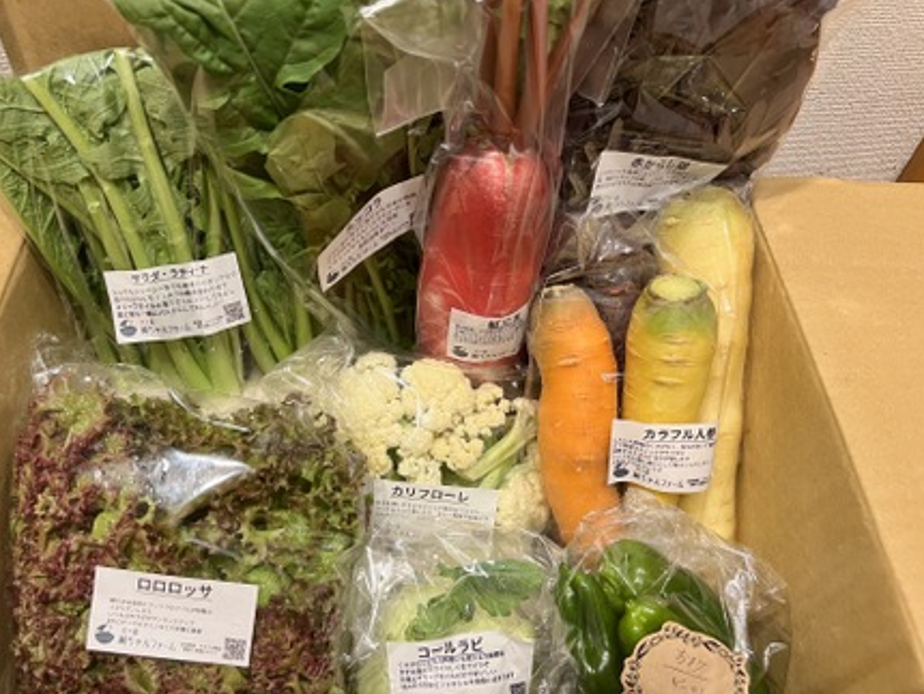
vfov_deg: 48.3
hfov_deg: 61.5
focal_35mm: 29
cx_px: 415
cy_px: 359
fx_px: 775
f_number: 1.5
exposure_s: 1/50
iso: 320
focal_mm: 5.7
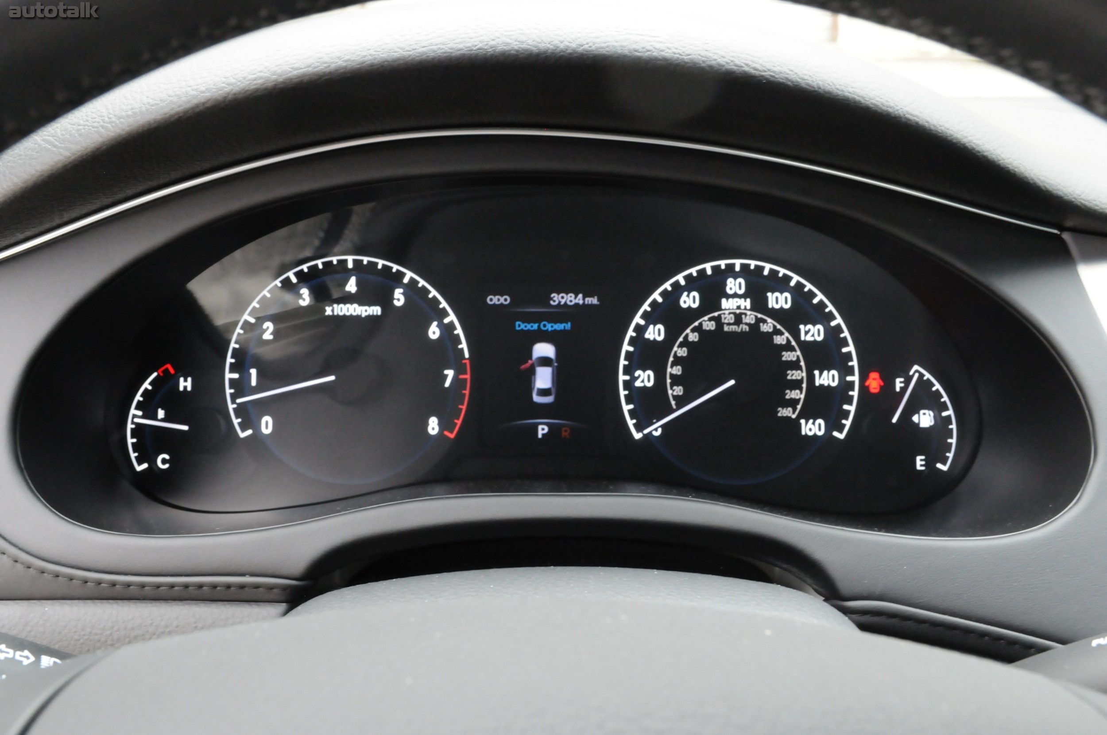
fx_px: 1106
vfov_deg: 36.8
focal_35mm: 36
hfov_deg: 53.2
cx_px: 554
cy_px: 368
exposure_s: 1/30
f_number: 10
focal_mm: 24
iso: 2500
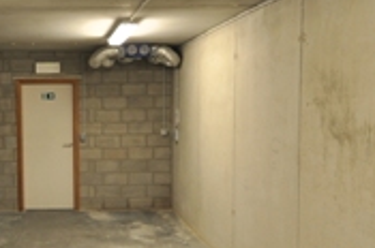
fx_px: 478
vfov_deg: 29.0
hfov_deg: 40.4
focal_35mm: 46
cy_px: 156
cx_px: 56
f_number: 3.5
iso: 200
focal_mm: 10
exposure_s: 1/15
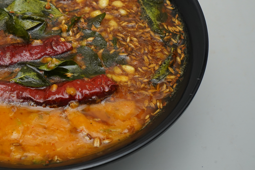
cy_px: 47
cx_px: 40
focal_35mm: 69
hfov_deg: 28.4
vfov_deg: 19.6
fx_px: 489
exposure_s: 1/100
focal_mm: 38
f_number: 13
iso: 1600
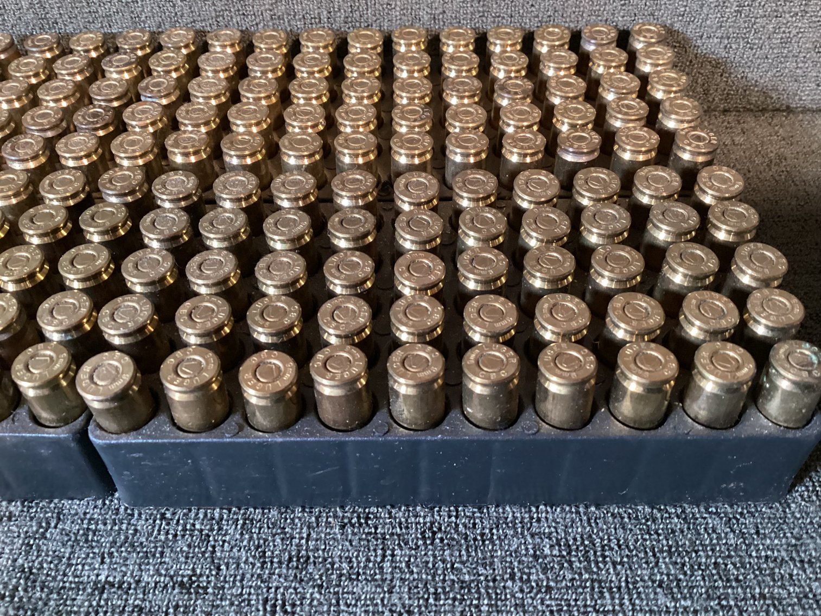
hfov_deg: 58.3
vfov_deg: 45.4
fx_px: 735
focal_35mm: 31
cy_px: 308
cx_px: 410
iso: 500
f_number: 2.4
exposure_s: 1/30
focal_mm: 3.3
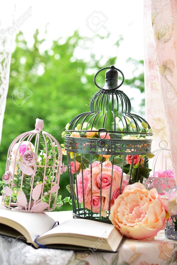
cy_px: 132
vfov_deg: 33.4
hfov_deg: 22.6
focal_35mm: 60
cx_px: 88
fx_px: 443
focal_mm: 40
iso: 100
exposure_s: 1/160
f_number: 3.5
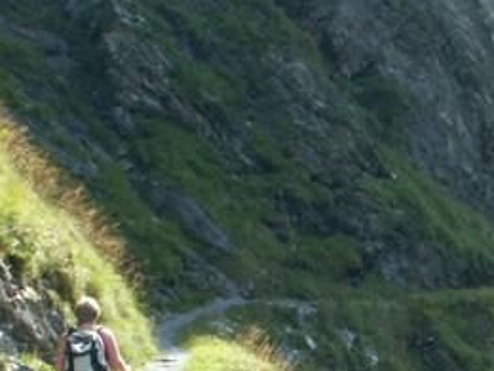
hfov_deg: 21.7
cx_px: 530
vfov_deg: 16.9
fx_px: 1227
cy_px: 350
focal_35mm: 86
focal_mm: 5.86
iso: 50
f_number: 7.1
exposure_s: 1/30
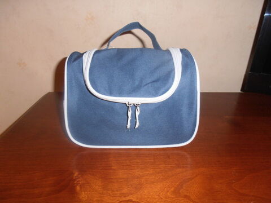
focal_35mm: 24
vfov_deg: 56.8
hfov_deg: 71.6
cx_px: 136
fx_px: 188
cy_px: 102
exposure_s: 1/30
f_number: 3
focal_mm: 4.2
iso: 125
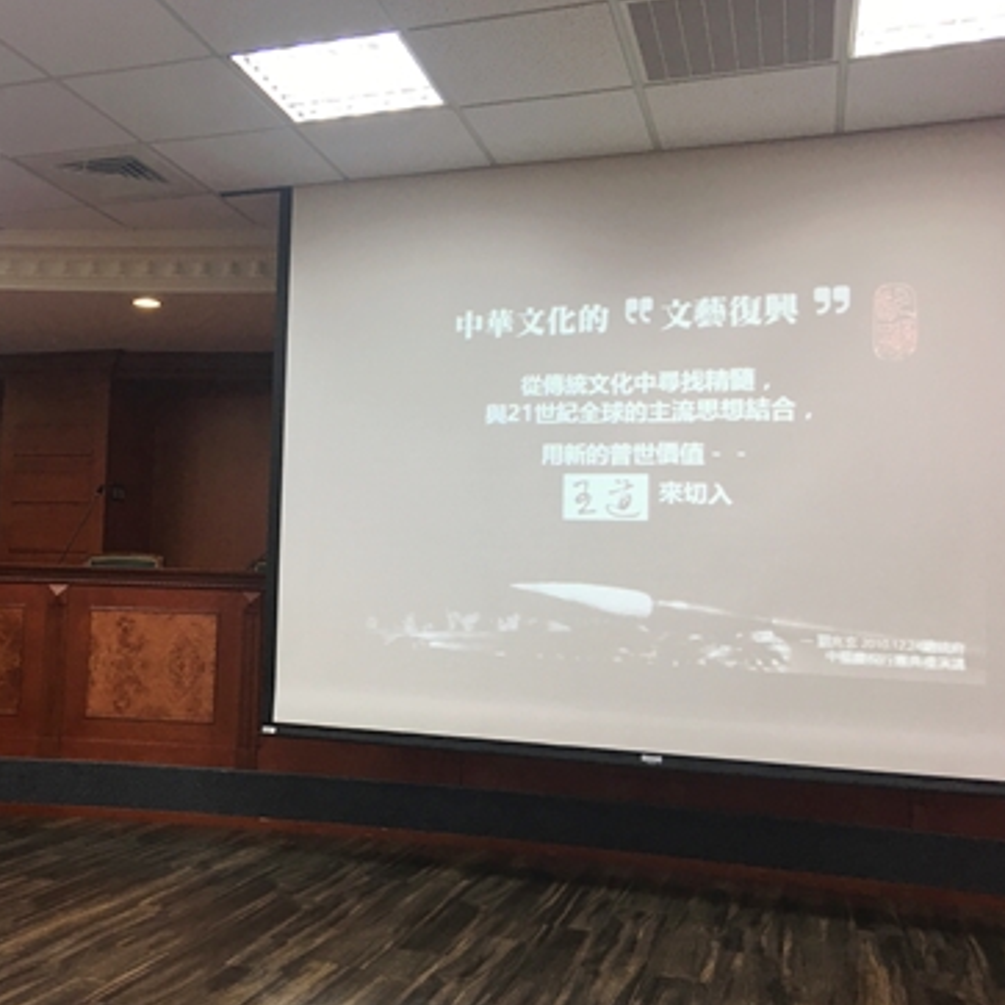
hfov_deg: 44.0
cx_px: 305
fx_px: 1215
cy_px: 491
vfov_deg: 44.9
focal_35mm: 37
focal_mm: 4.15
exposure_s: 1/40
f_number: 2.2
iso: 25
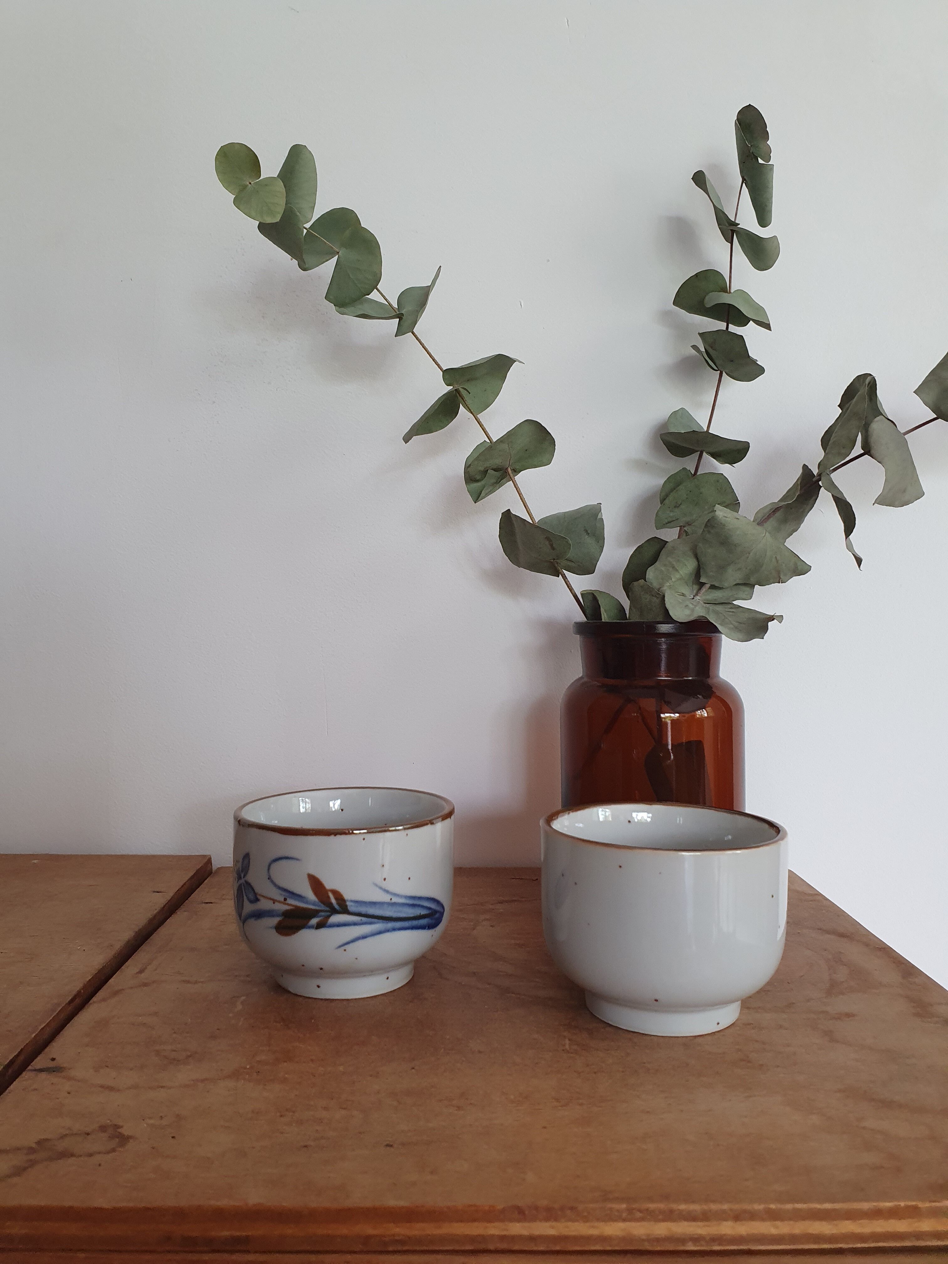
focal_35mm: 26
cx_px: 474
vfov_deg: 67.3
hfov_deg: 53.1
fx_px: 949
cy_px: 632
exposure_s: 1/60
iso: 200
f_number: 2.4
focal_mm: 4.32
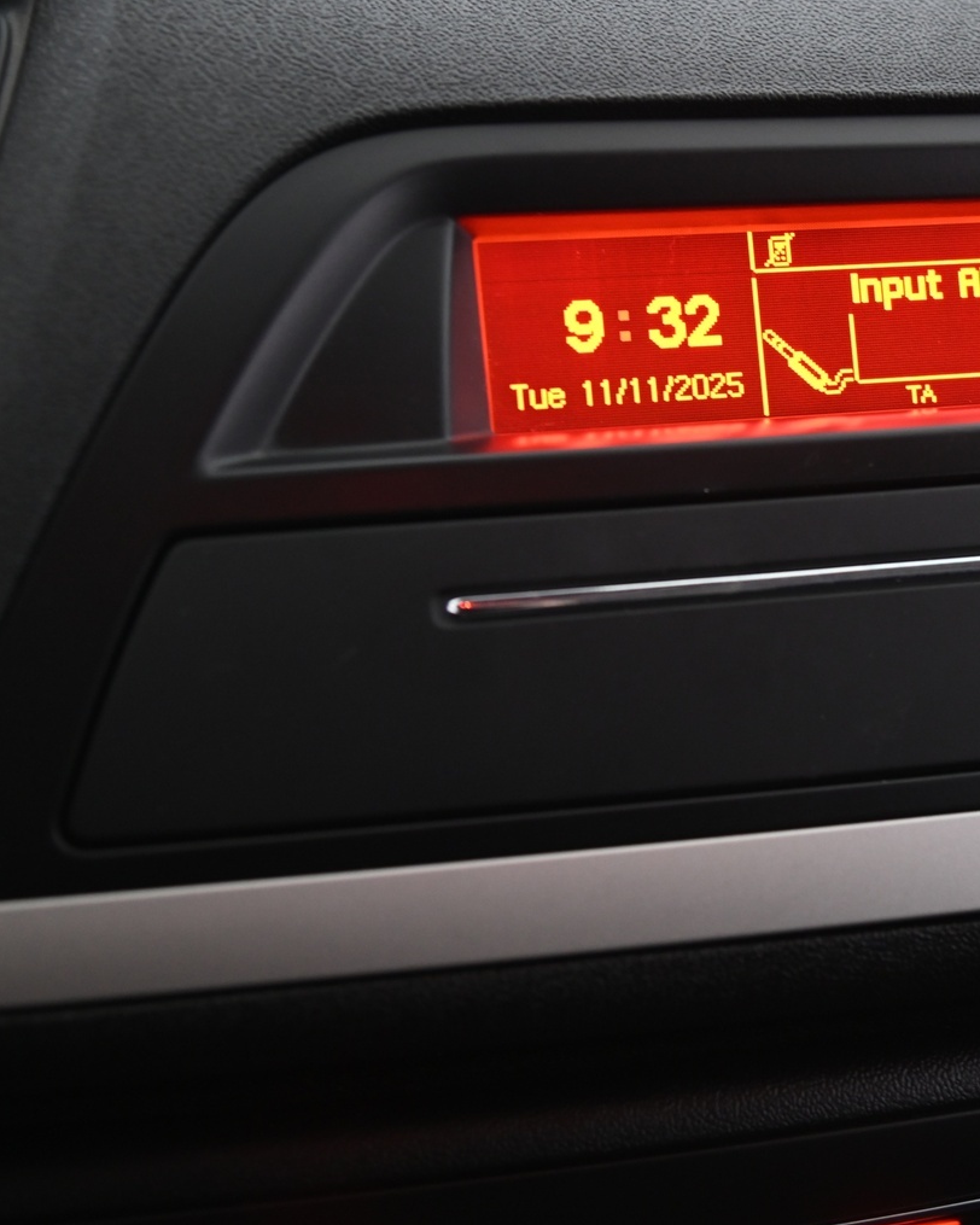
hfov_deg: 25.0
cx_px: 784
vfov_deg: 31.5
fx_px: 2175
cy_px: 612
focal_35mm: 60
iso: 2000
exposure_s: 1/20
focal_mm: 40
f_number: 4
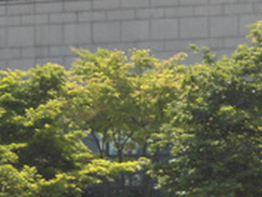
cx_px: 339
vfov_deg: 5.1
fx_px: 2151
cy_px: 416
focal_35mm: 284
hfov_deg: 6.9
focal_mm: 11.2
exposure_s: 1/320
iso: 80
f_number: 4.2
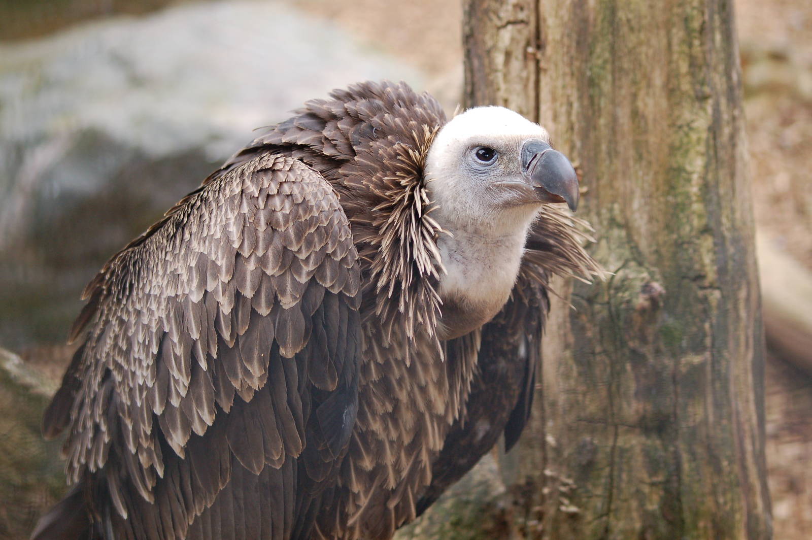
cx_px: 406
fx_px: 2366
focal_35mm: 105
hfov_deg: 19.5
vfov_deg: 13.0
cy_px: 270
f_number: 4
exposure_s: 1/400
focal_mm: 70
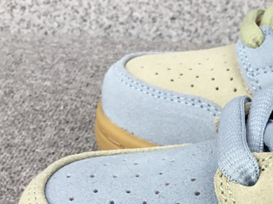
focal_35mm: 76
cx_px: 243
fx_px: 599
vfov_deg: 18.5
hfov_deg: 24.9
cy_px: 236
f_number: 2.4
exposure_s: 1/100
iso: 32
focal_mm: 3.3
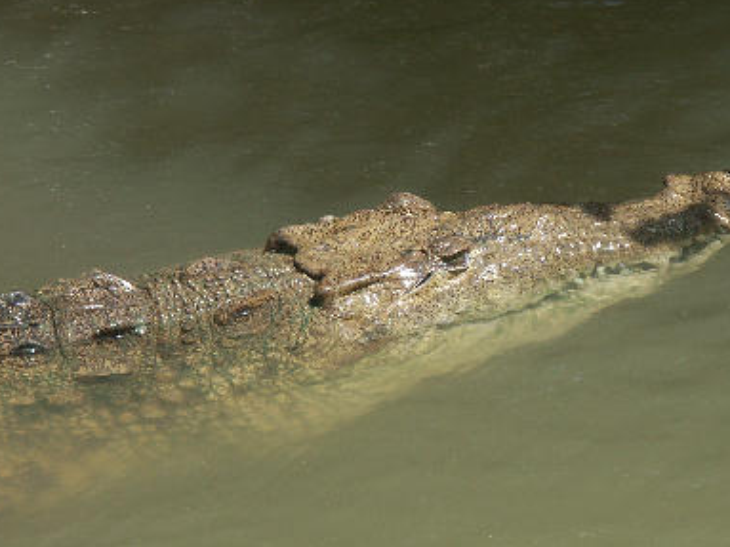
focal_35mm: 277
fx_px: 5840
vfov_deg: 5.4
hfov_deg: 7.2
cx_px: 466
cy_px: 294
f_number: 5.6
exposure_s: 1/400
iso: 100
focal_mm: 50.48
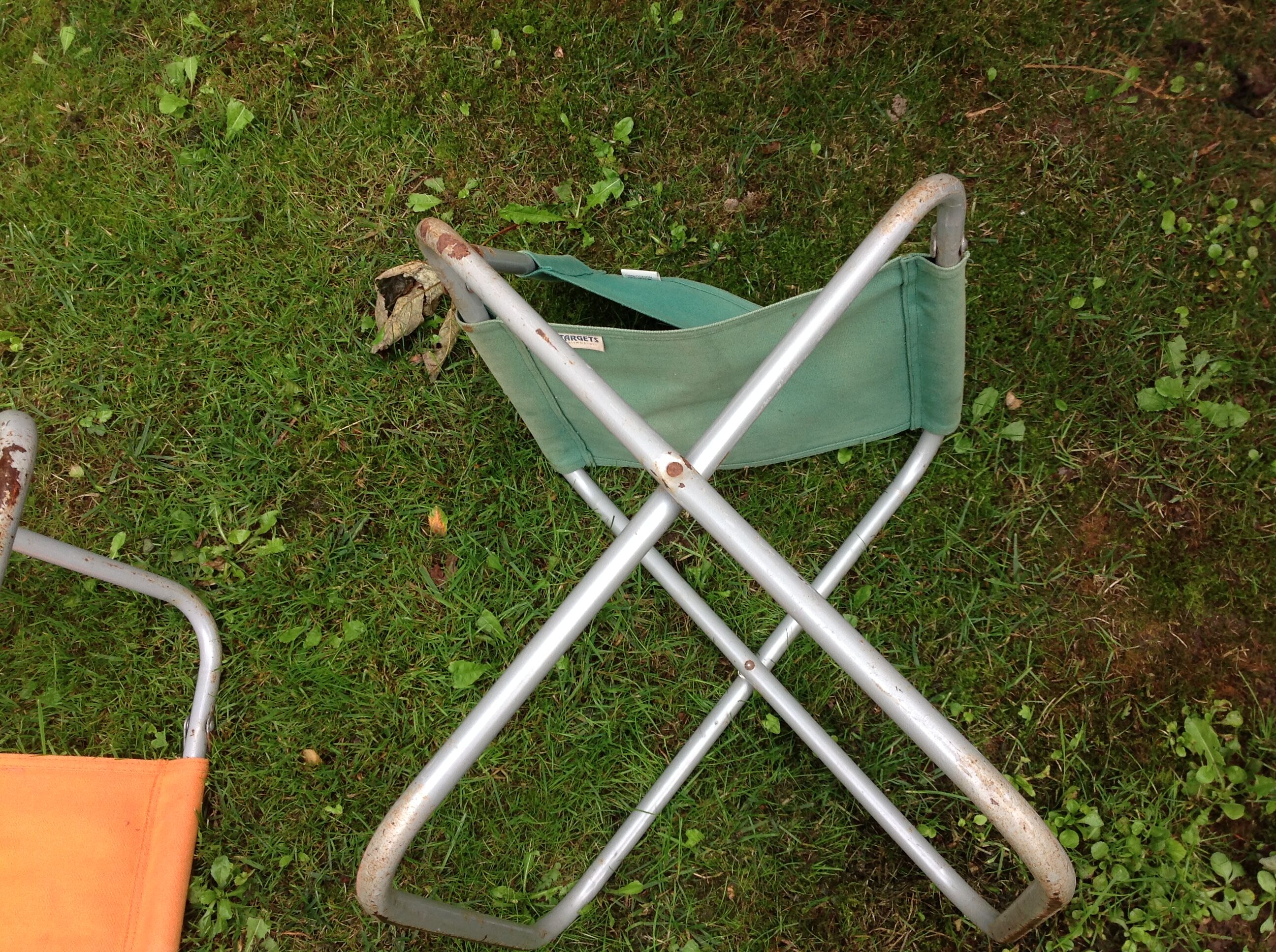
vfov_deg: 40.6
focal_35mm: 35
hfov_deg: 52.7
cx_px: 638
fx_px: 1288
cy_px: 476
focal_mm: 4.28
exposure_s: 1/175
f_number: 2.4
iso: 50
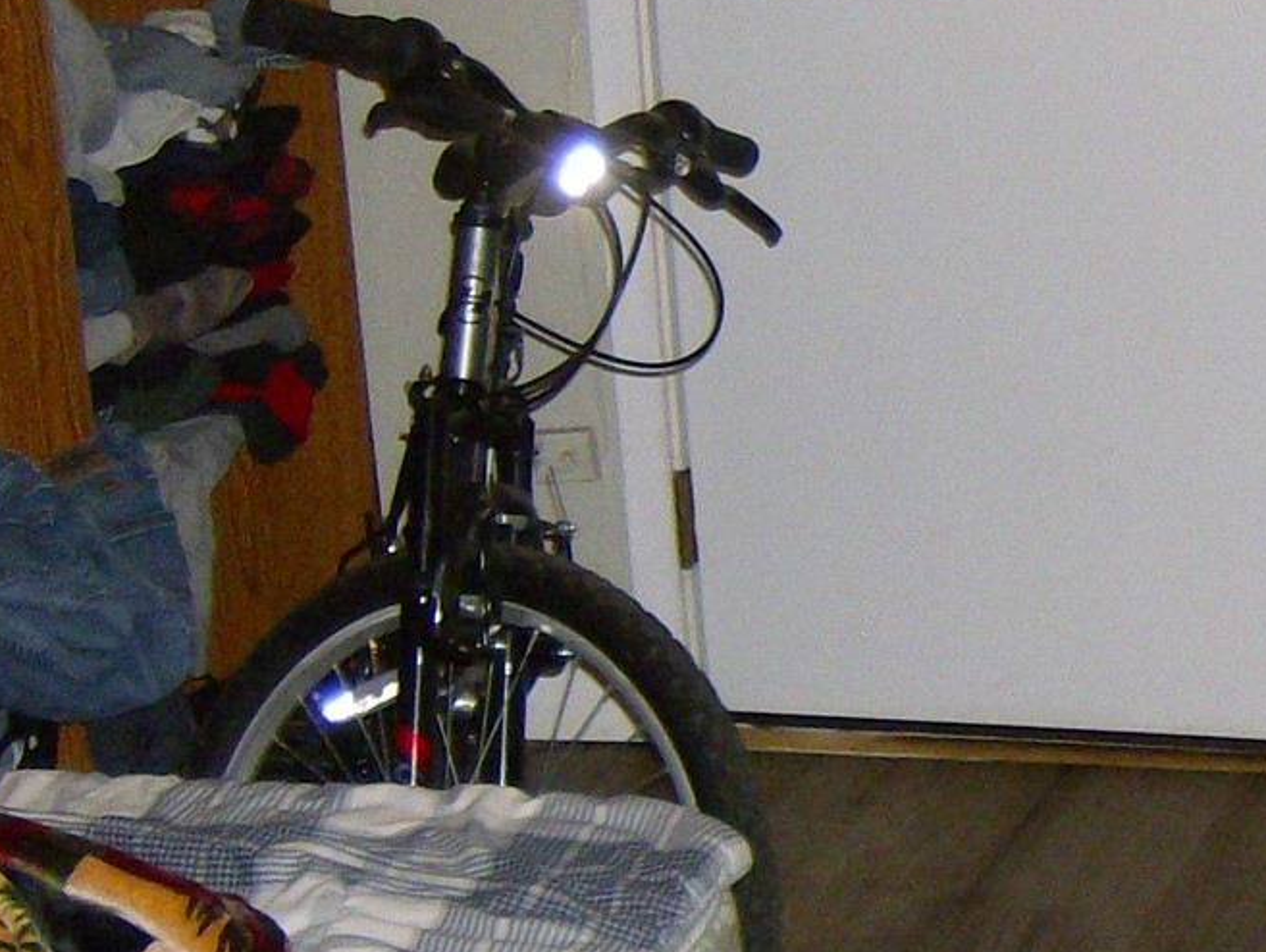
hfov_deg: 17.1
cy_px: 713
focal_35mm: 105
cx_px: 1827
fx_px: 3844
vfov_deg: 14.1
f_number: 2.8
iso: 200
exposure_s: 1/60
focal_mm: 6
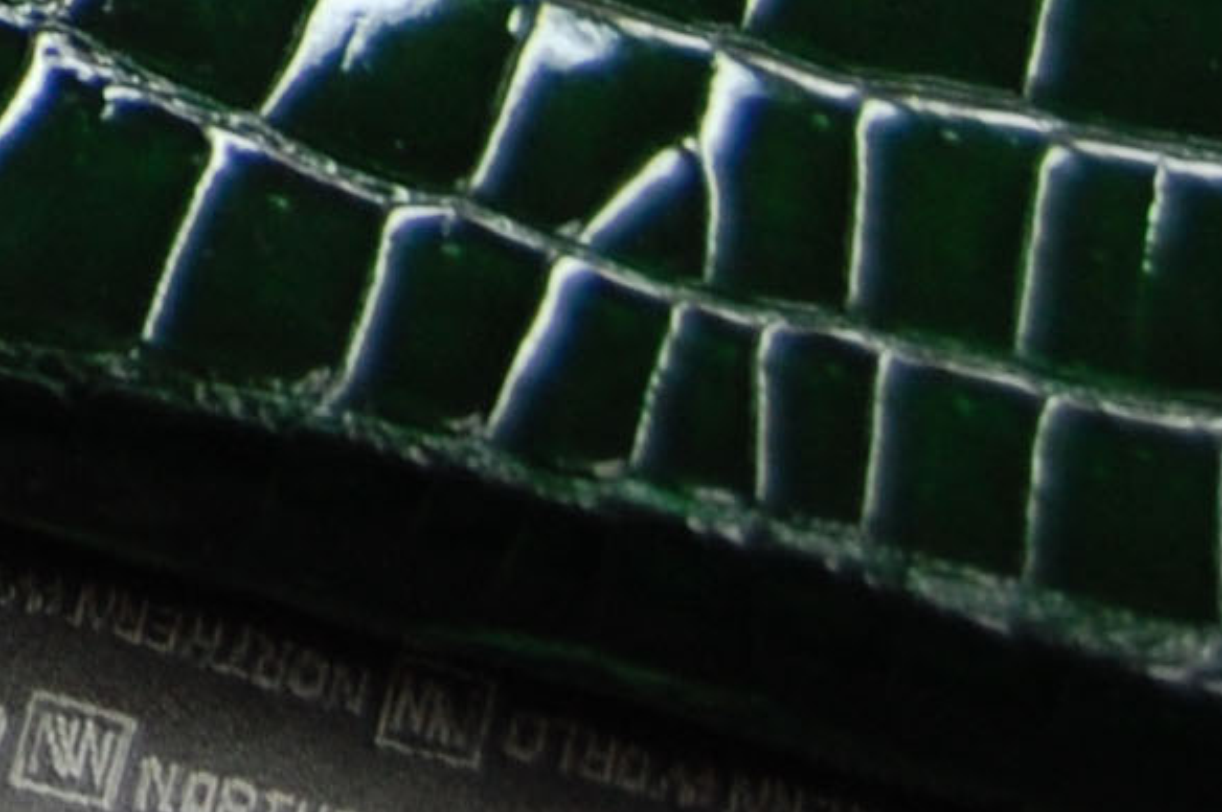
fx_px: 6815
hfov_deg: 9.5
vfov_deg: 6.4
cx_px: -1375
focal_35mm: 201
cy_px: -1258
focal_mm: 26
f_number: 4.5
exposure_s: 1/80
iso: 400
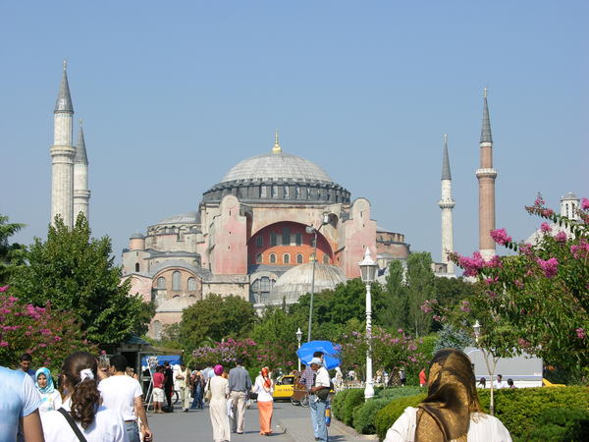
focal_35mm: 78
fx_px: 1327
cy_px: 221
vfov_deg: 18.9
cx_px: 294
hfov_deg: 25.0
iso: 50
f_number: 6.1
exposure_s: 1/222
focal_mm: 19.9
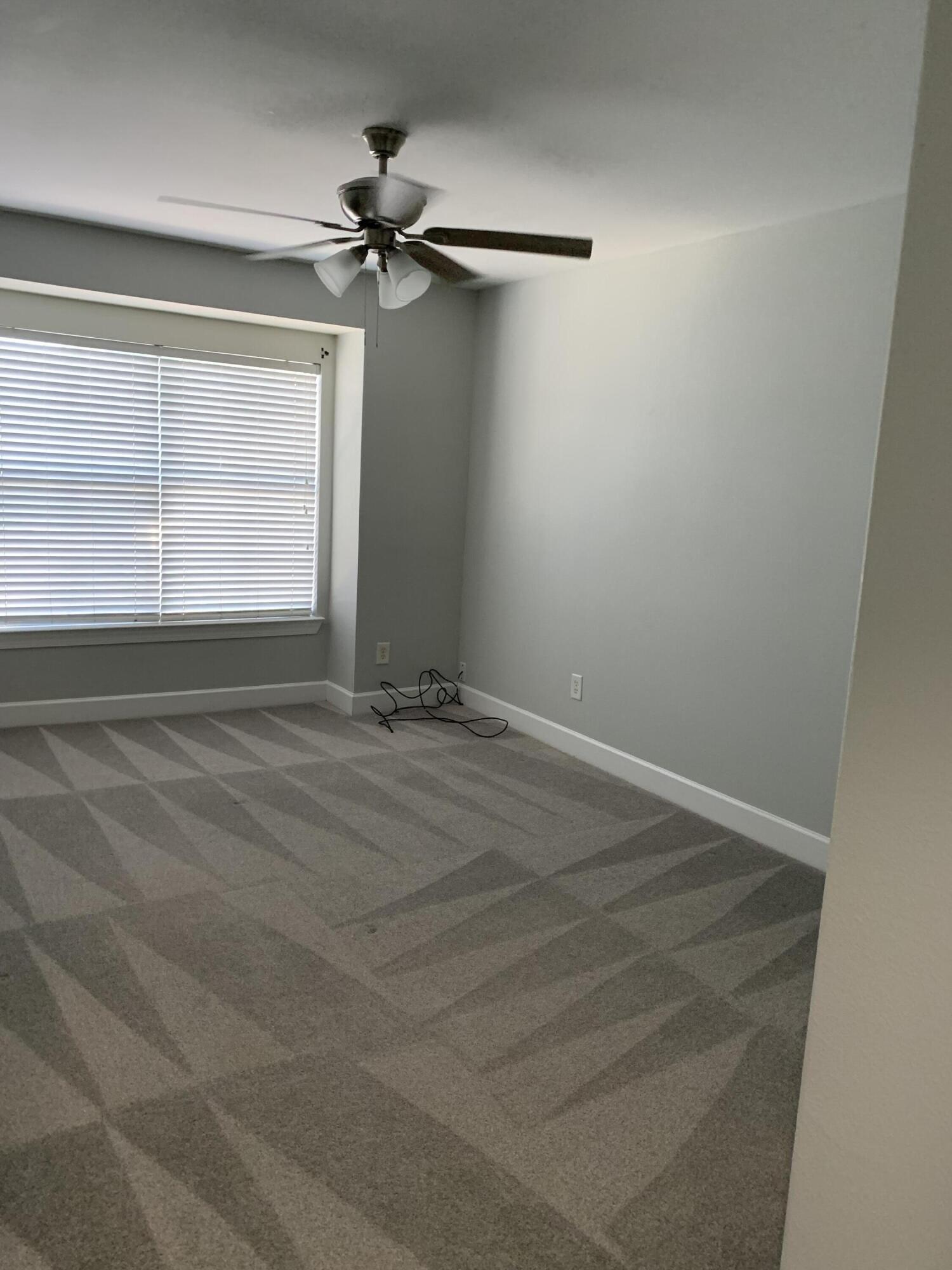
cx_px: 476
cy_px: 635
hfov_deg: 53.1
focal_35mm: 26
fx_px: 953
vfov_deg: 67.3
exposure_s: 1/60
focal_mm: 4.25
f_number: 1.8
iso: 200
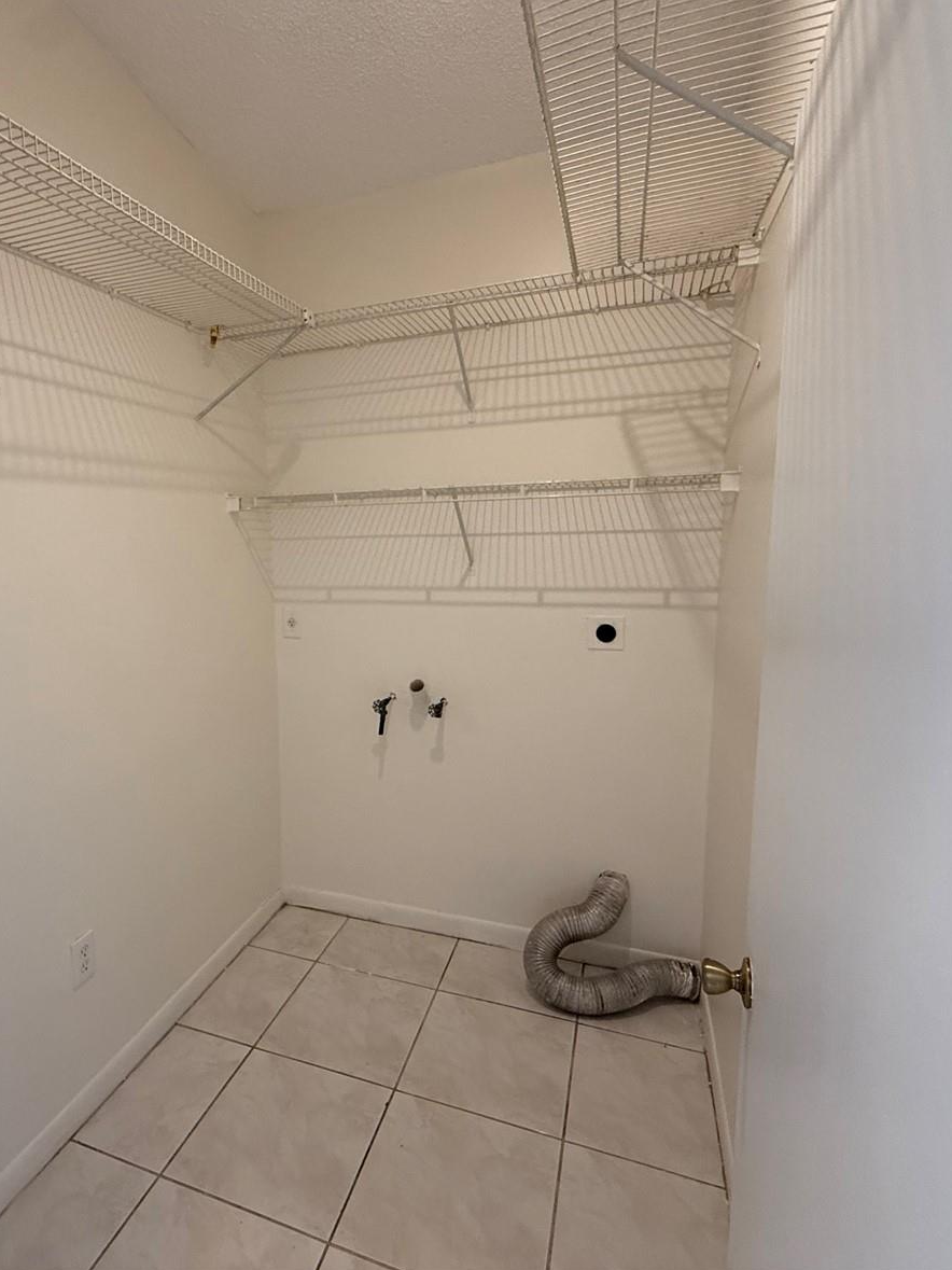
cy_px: 628
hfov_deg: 67.6
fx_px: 697
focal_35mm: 19
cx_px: 355
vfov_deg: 84.7
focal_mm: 2.22
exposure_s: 1/60
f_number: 2.2
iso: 250
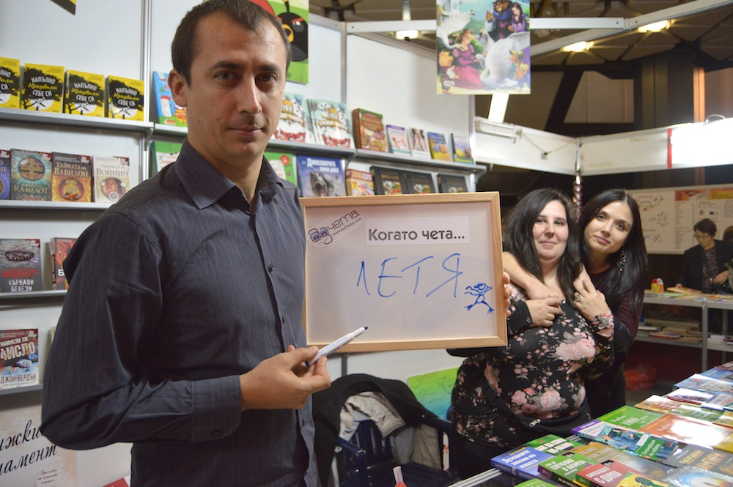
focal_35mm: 27
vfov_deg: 47.9
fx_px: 549
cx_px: 366
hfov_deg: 67.4
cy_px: 244
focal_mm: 18
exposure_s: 1/60
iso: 1400
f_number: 3.5
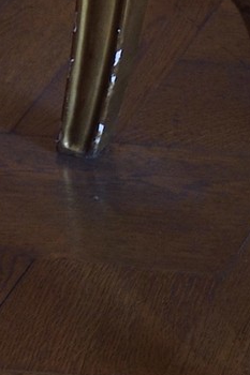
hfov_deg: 3.9
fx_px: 3576
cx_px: 703
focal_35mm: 343
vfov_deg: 5.6
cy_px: -756
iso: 800
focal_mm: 50
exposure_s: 1/20
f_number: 5.6
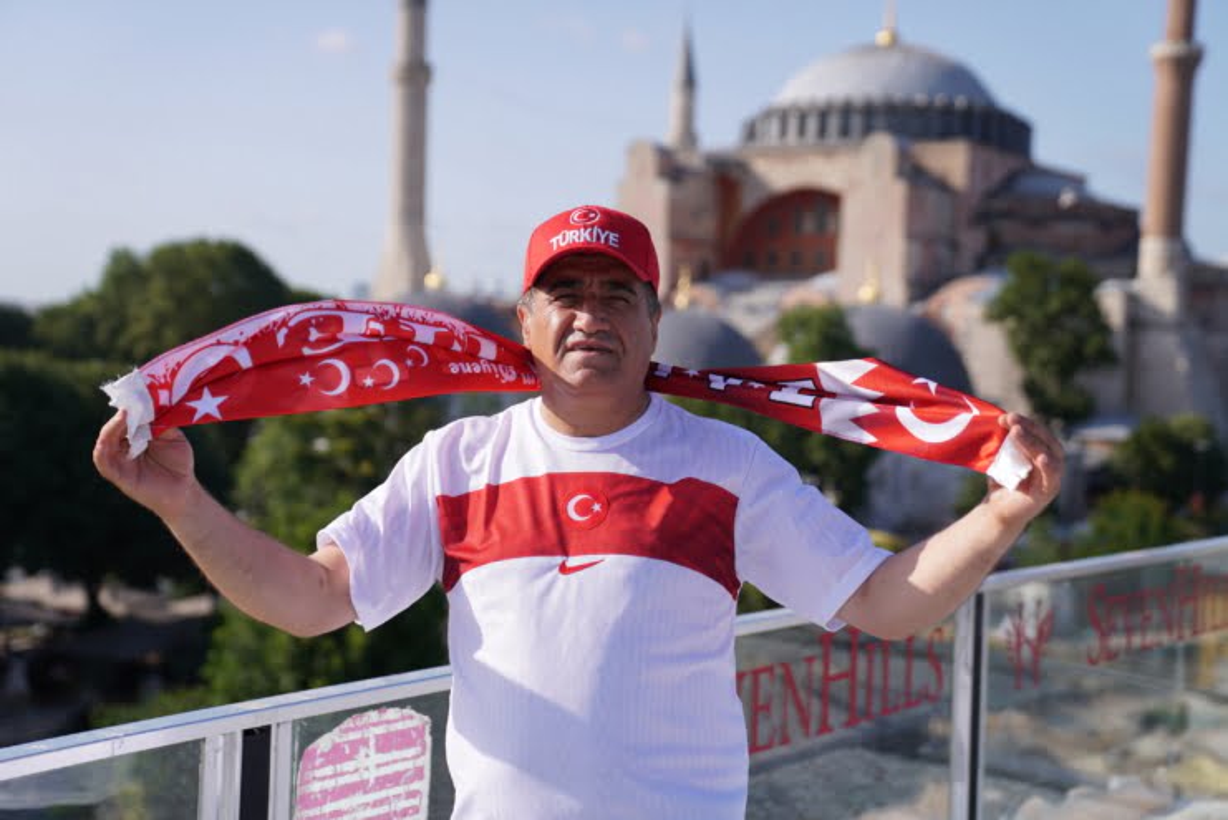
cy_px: 410
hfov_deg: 38.9
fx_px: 1741
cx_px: 614
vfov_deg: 26.5
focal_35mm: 51
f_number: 2.8
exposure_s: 1/2000
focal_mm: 51
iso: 100
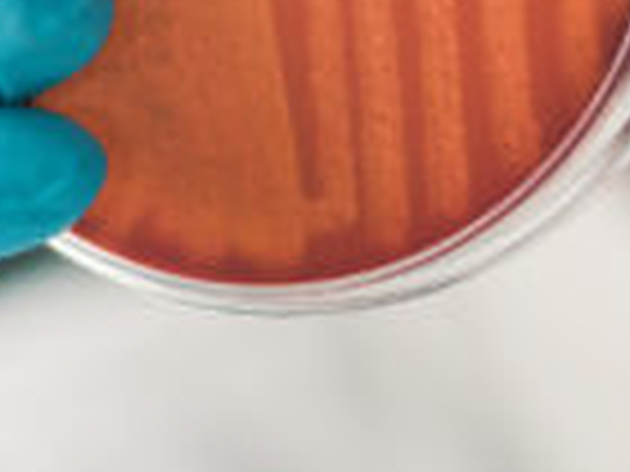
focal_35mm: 486
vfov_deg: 3.1
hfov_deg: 4.1
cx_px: 324
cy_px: -36
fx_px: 8845
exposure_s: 1/160
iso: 100
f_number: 3.2
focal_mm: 105
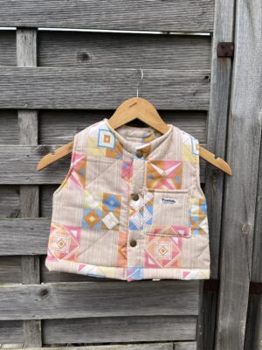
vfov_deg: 67.3
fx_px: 262
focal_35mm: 26
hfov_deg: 53.1
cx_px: 131
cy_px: 175
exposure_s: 1/2062
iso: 50
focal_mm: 5.1
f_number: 1.6
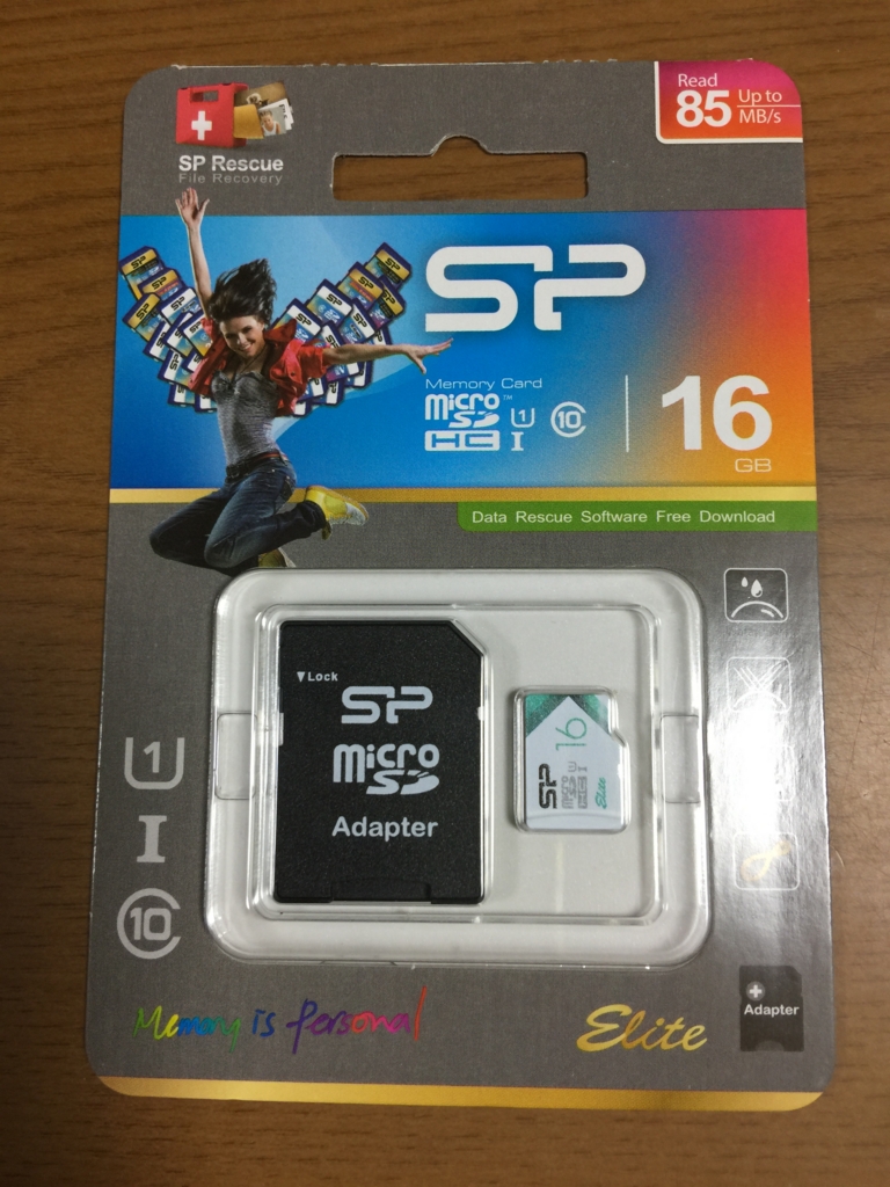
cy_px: 594
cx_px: 445
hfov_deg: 48.2
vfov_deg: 61.7
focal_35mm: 29
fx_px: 994
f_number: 2.2
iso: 40
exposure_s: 1/15
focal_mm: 4.15
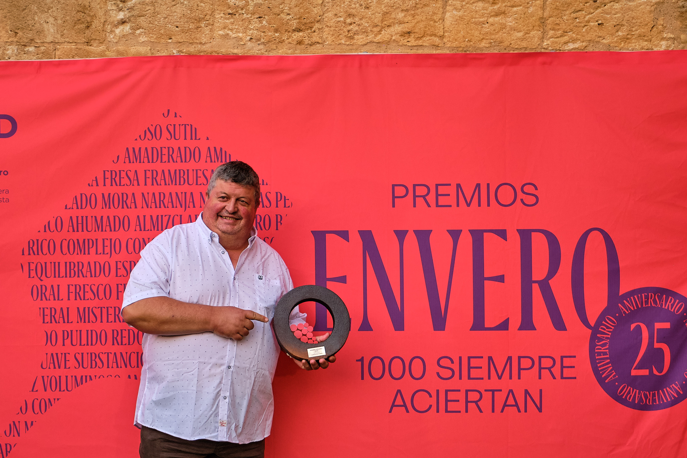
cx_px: 288
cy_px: 310
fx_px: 973
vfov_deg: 26.3
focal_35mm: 51
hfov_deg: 38.8
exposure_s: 1/400
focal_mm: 24
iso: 500
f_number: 4
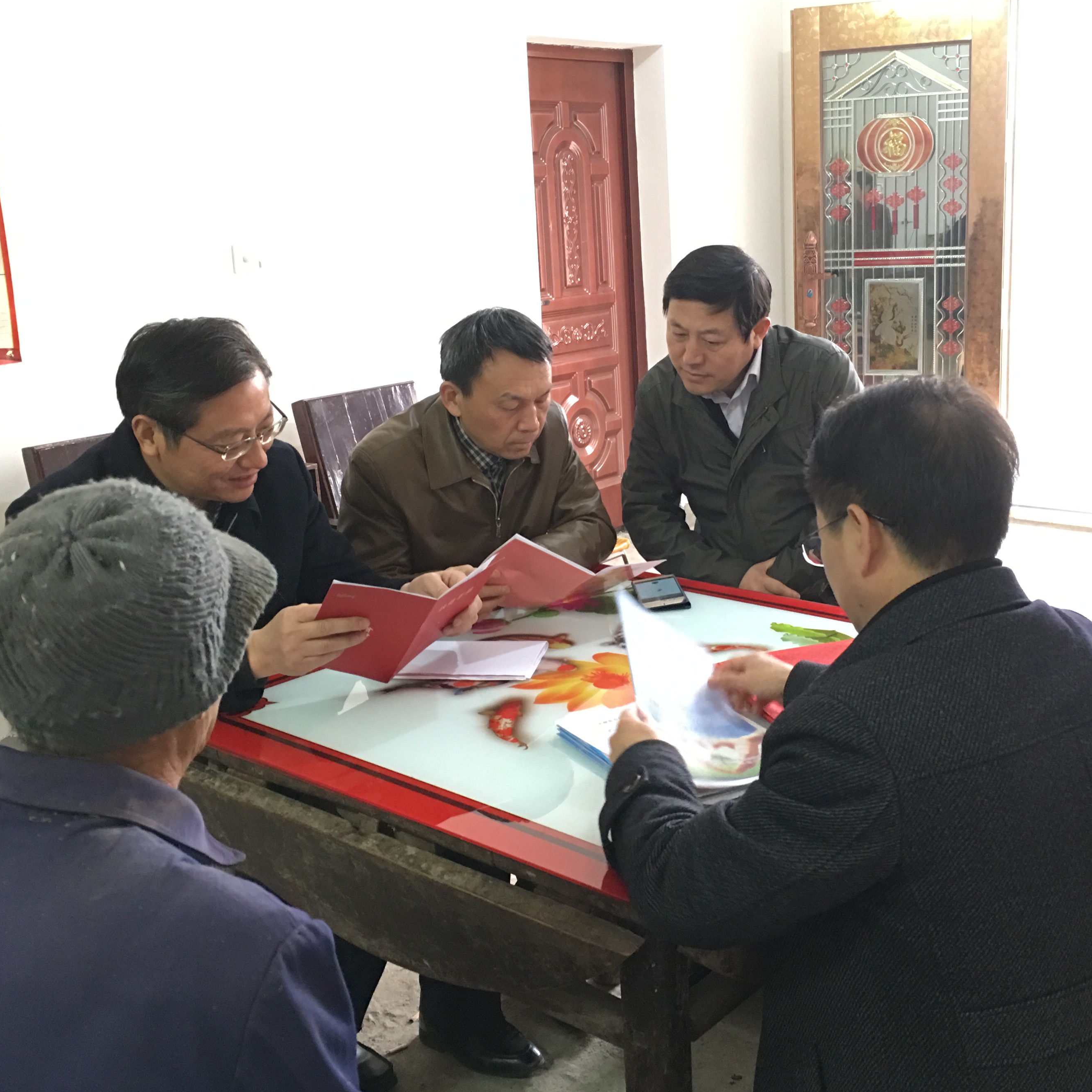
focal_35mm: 39
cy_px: 526
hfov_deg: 42.6
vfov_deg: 42.8
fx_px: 1392
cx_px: 651
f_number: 2.2
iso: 100
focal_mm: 4.15
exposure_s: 1/8
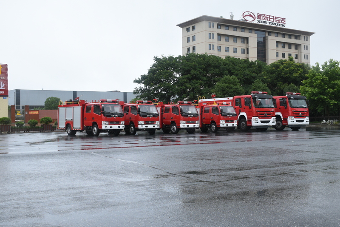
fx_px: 383
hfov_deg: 47.9
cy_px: 114
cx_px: 170
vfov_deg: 33.0
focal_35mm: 40
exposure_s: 1/250
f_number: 8
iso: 800
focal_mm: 27
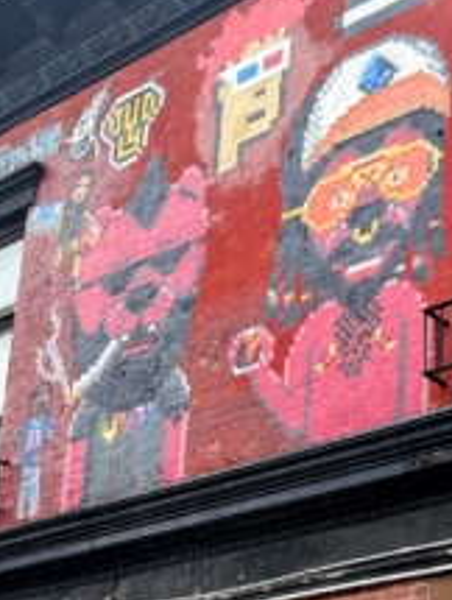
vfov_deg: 24.7
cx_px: 463
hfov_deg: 19.3
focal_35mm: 74
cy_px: 642
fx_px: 1285
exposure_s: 1/747
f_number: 1.78
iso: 80
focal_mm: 6.76
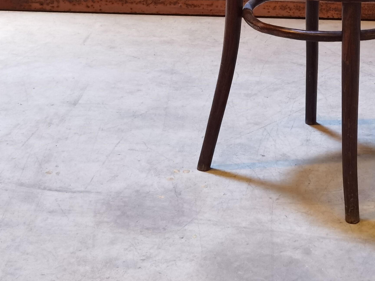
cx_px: 316
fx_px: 1159
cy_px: -25
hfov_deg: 18.2
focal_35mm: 107
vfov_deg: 13.6
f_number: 1.9
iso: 400
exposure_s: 1/33.3
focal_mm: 6.71
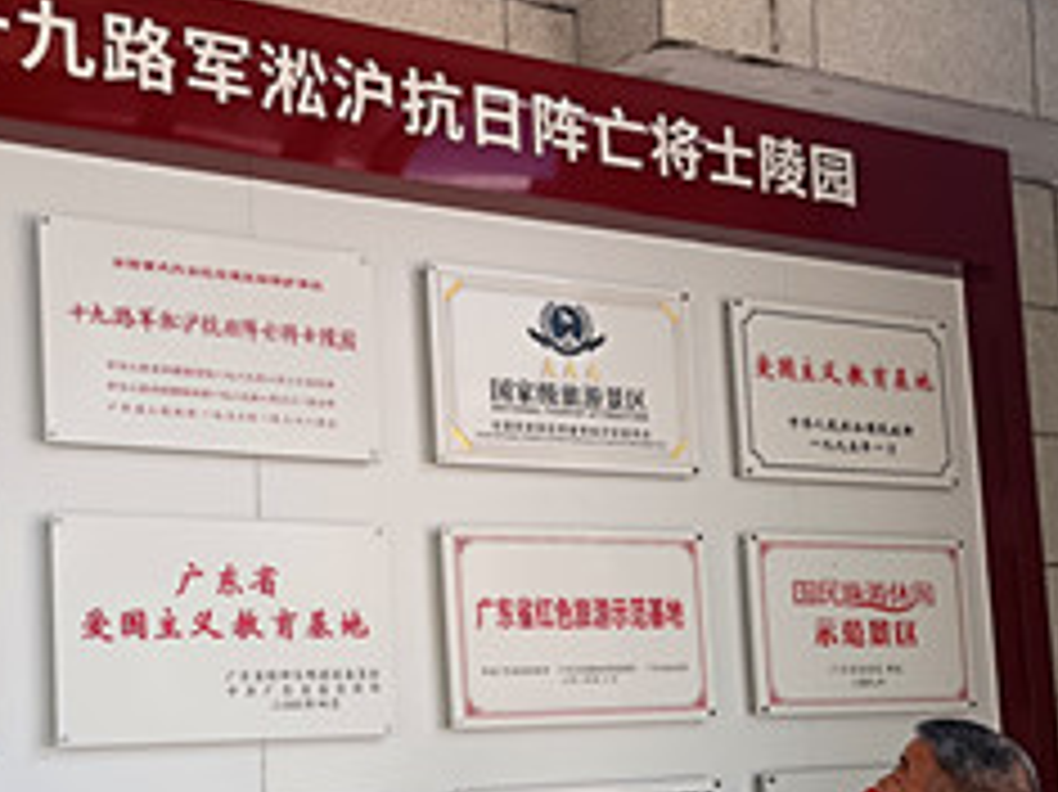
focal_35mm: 51
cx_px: 446
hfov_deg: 37.4
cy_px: 641
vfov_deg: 27.9
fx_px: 1558
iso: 224
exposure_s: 1/100
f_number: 1.75
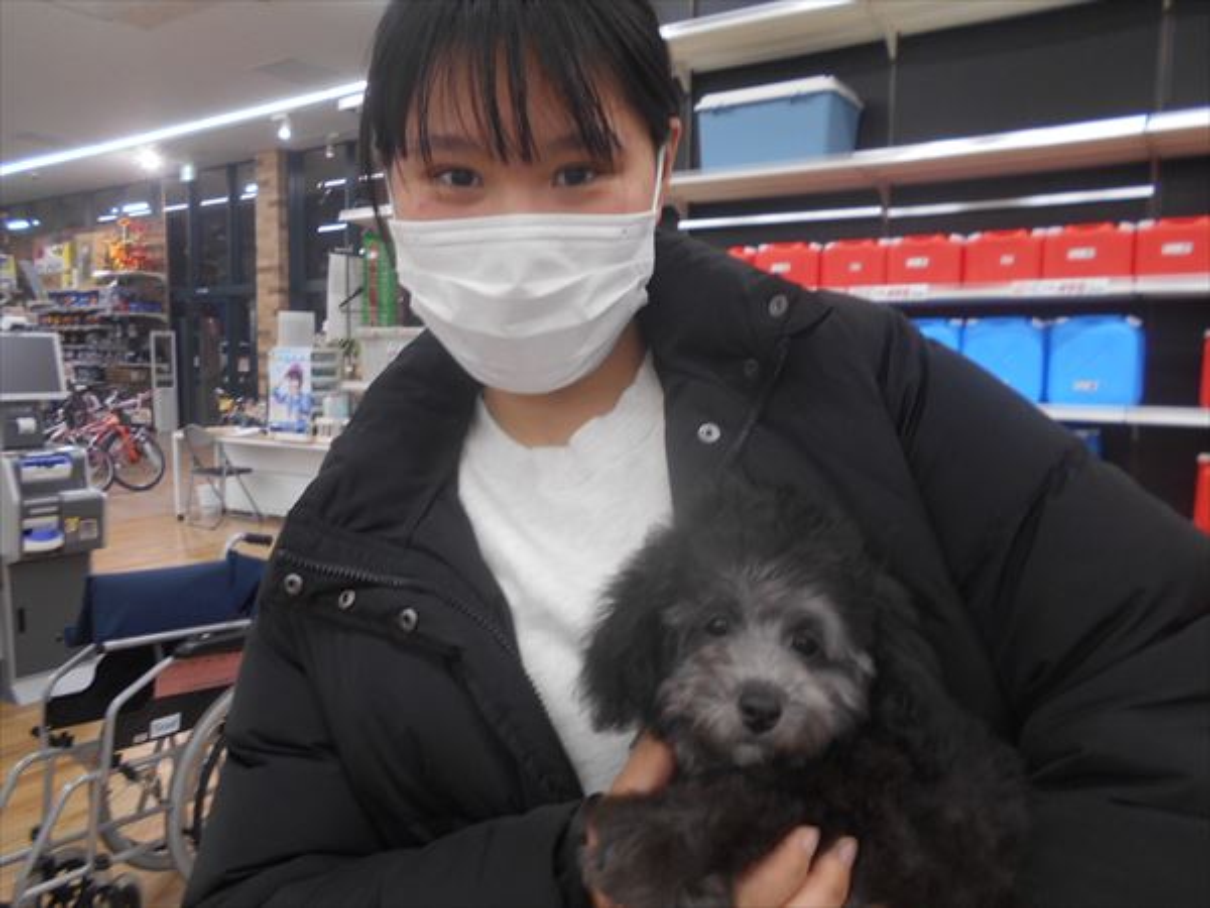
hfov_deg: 67.3
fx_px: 909
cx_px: 605
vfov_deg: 53.1
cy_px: 454
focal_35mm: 26
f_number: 3.2
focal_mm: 4.6
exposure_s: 1/30
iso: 140
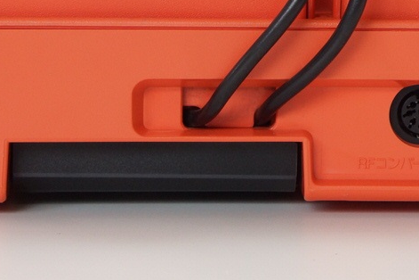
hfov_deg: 10.7
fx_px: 2223
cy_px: -33
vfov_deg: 7.1
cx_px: 310
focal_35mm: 191
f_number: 6.3
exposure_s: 1/80
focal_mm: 50
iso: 800
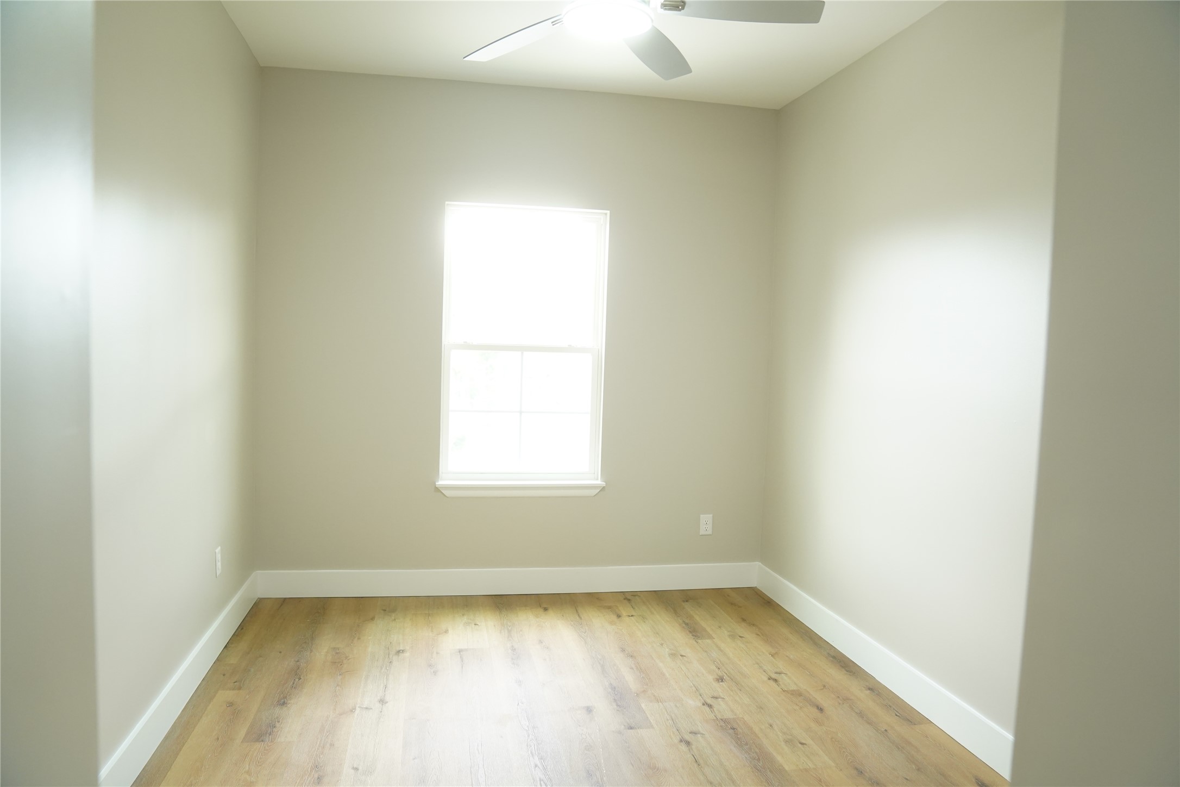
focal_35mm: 24
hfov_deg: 73.7
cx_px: 590
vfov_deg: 53.1
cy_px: 394
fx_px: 787
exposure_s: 1/200
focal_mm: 24
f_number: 2.8
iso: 2500
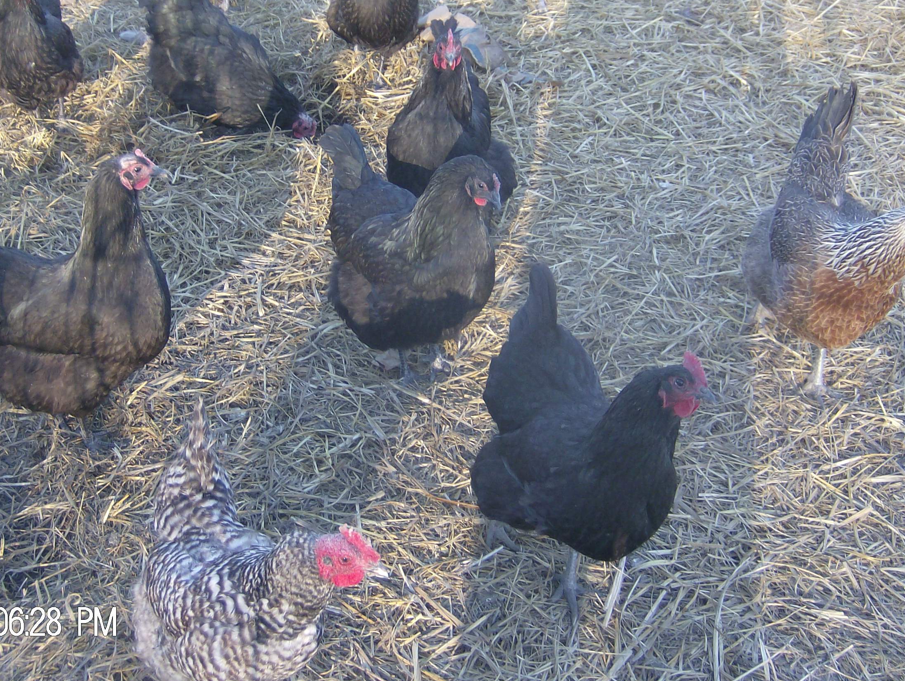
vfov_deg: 29.0
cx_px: 383
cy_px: 253
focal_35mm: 50
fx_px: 1309
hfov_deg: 38.1
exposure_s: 1/152
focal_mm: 6
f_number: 2.8
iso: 100
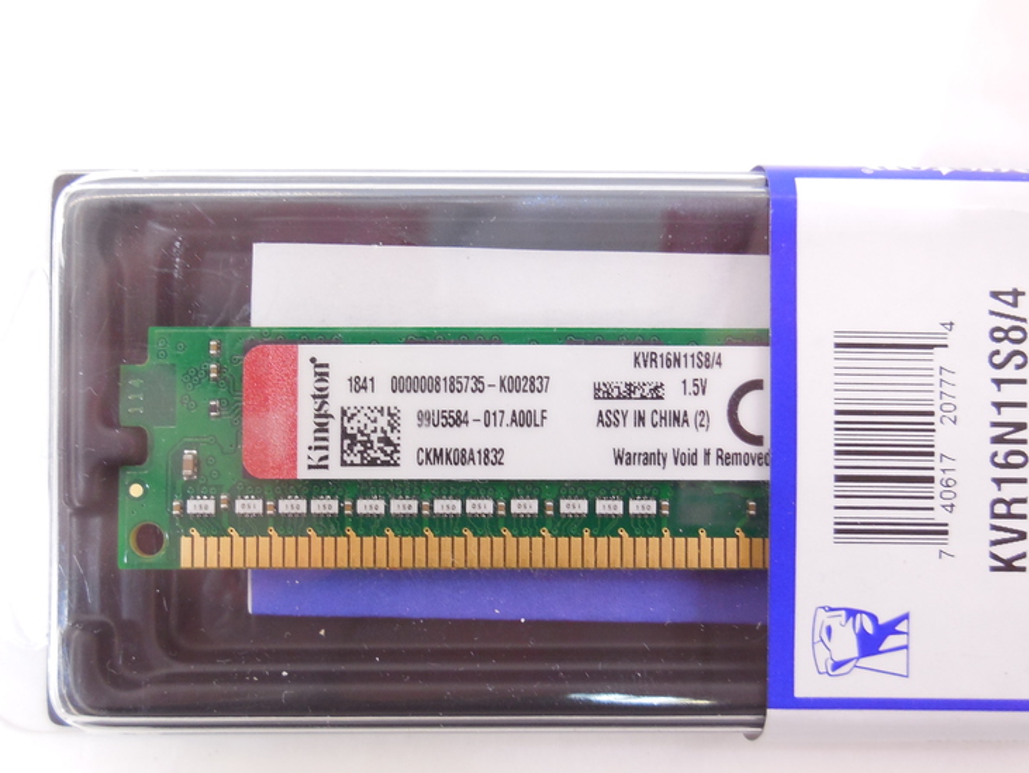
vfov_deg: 40.6
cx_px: 487
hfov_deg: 52.6
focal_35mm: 35
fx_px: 1041
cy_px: 439
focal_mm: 4.5
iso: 125
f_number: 3.1
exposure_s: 1/30
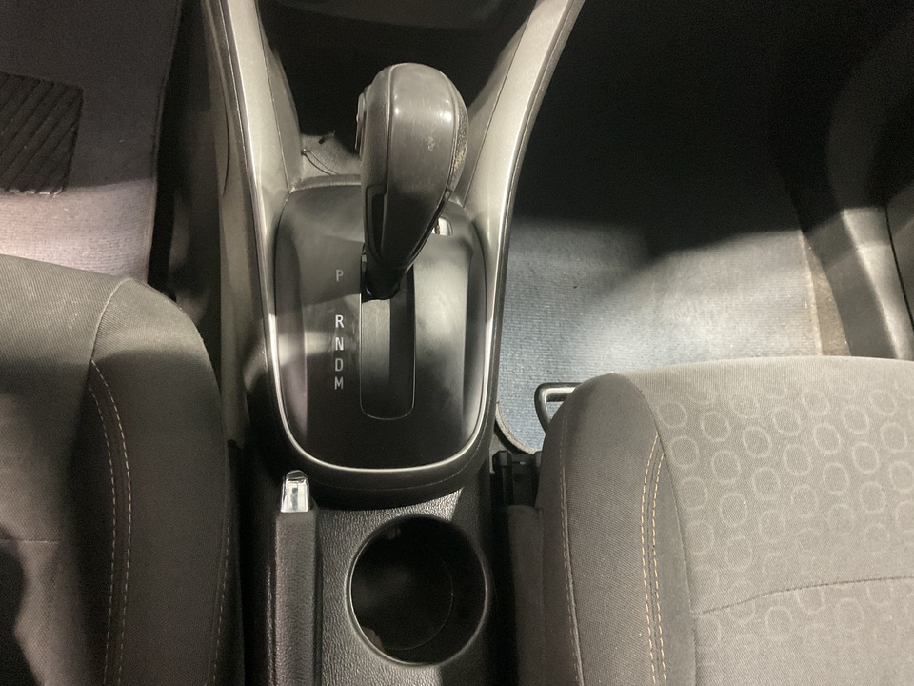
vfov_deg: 48.2
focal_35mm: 29
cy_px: 343
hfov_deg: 61.7
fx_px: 766
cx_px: 457
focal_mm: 3
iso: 500
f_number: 1.8
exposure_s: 1/30
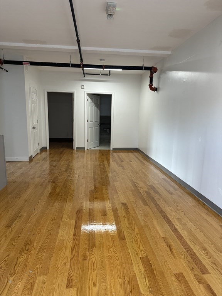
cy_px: 148
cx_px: 111
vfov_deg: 71.6
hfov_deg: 56.8
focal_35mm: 24
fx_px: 205
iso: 160
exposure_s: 1/120
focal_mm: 6.86
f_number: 1.78
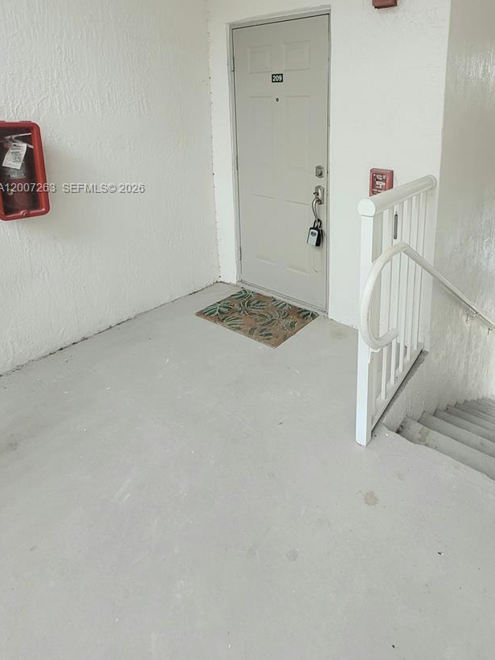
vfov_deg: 80.0
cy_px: 189
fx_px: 362
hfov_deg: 65.5
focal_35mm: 19
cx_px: 357
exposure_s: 1/120
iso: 80
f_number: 2.2
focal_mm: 1.74
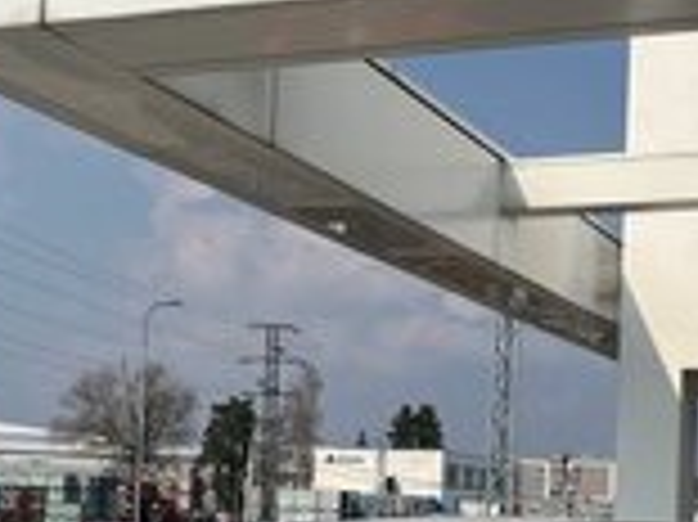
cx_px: 311
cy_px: 450
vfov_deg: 17.7
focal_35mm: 82
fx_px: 1652
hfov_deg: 23.8
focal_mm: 5.1
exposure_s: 1/7353
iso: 50
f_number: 1.6
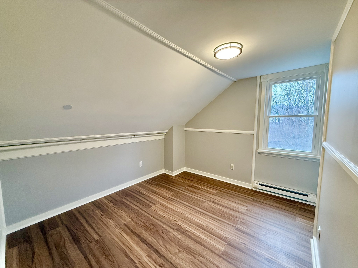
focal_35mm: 14
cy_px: 134
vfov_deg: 85.7
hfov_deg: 102.1
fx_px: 145
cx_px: 179
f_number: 2.2
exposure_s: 1/60
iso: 320
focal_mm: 2.22
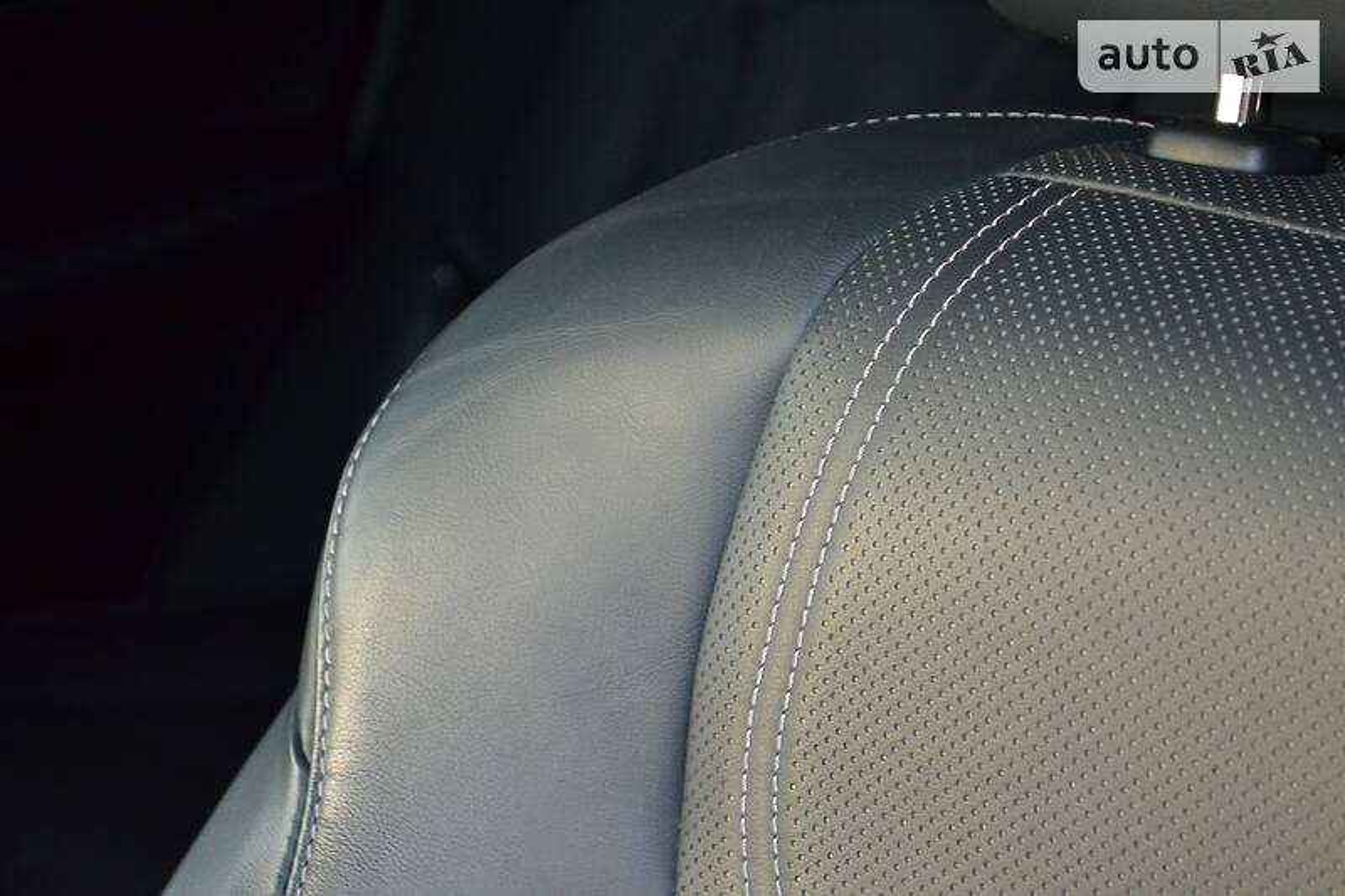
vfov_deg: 17.5
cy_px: 448
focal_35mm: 78
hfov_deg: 26.0
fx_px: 2913
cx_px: 672
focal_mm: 52
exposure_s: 1/60
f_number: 5.6
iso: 2000
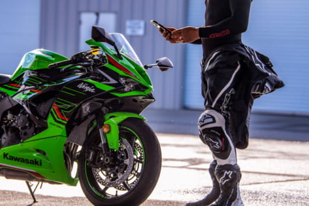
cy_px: 74
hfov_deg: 11.9
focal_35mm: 172
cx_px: 93
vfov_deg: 8.0
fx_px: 1476
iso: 100
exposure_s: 1/400
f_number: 3.5
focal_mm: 110
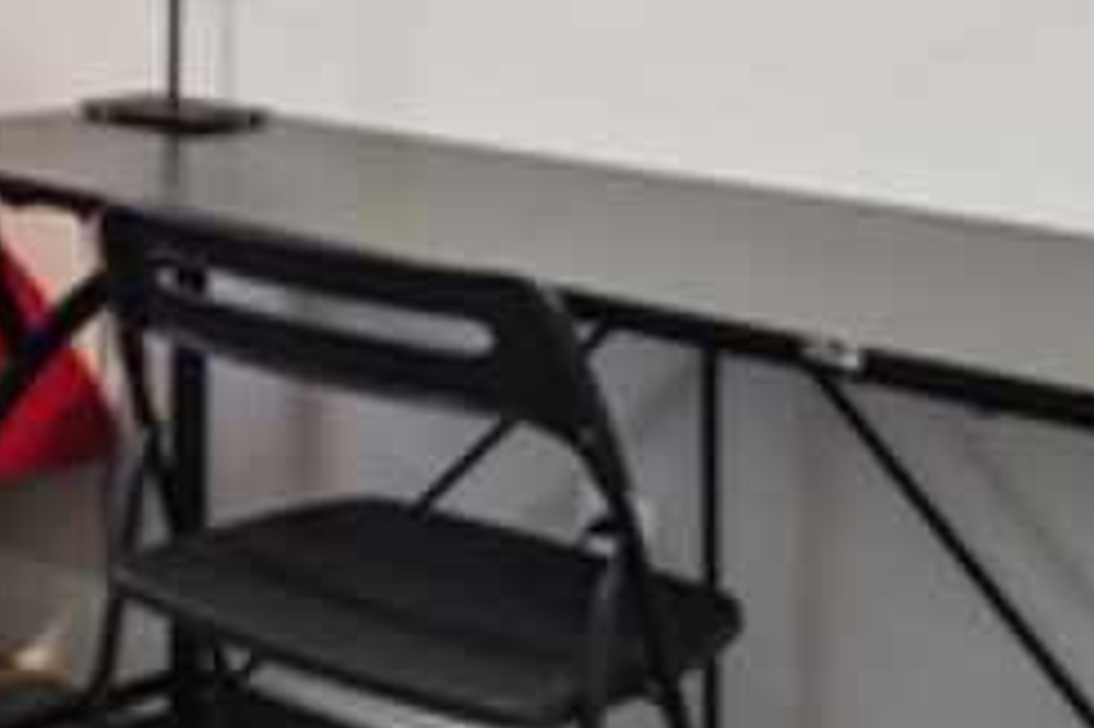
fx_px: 2217
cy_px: -250
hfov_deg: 19.6
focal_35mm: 73
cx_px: -929
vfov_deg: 17.4
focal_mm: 14
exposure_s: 1/10
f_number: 8
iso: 400
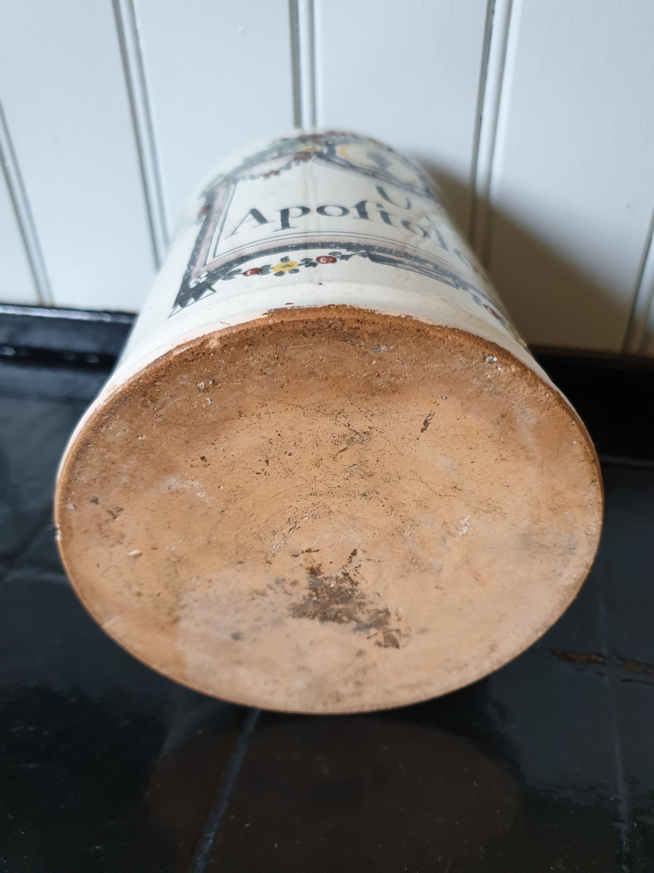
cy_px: 436
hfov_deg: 53.1
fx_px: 655
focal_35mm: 26
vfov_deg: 67.3
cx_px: 327
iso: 200
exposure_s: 1/50
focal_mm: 4.3
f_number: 1.5
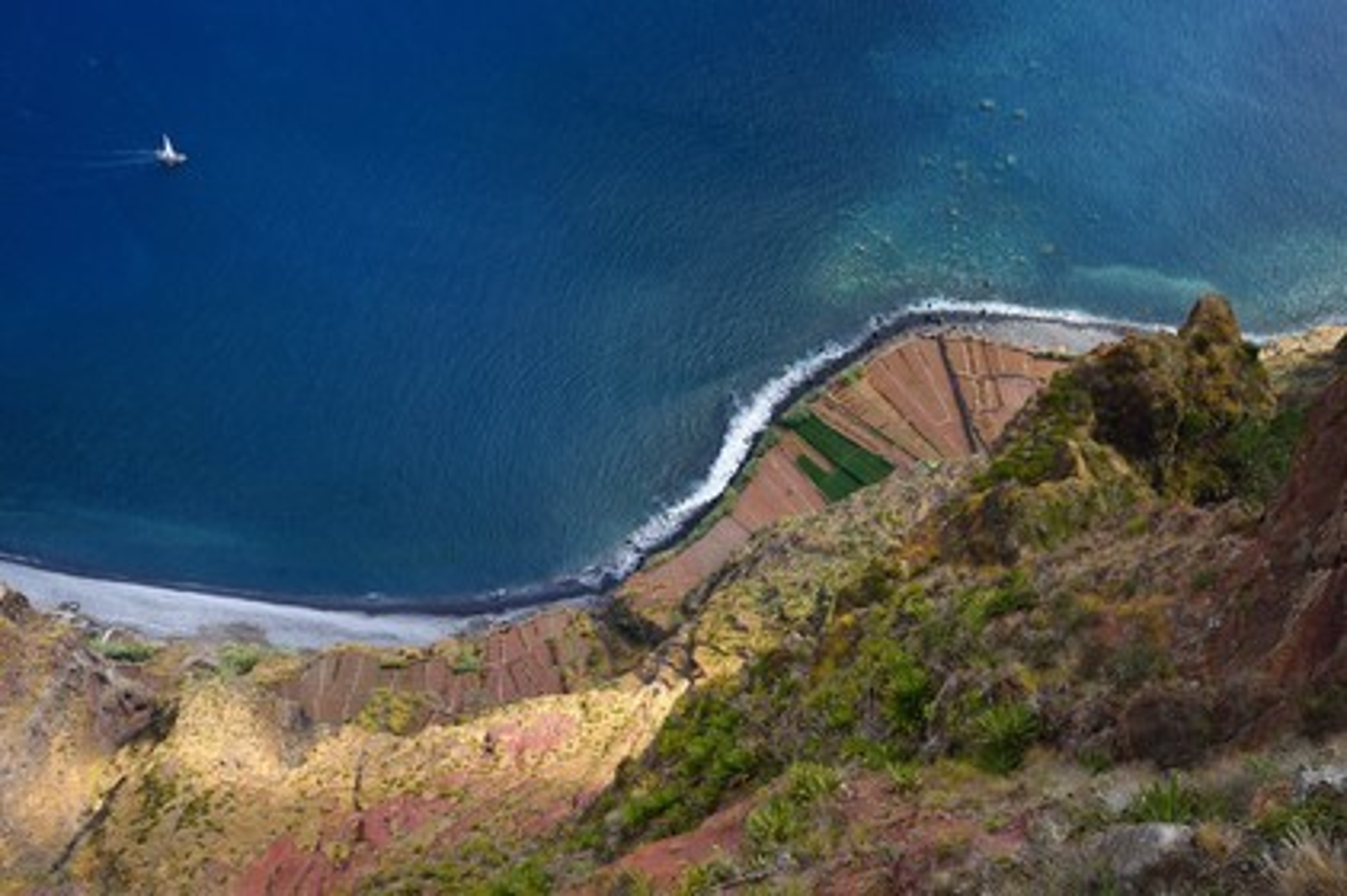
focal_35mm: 44
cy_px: 448
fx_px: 1645
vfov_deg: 30.5
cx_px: 674
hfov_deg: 44.5
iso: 200
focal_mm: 44
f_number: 13
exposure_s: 1/125
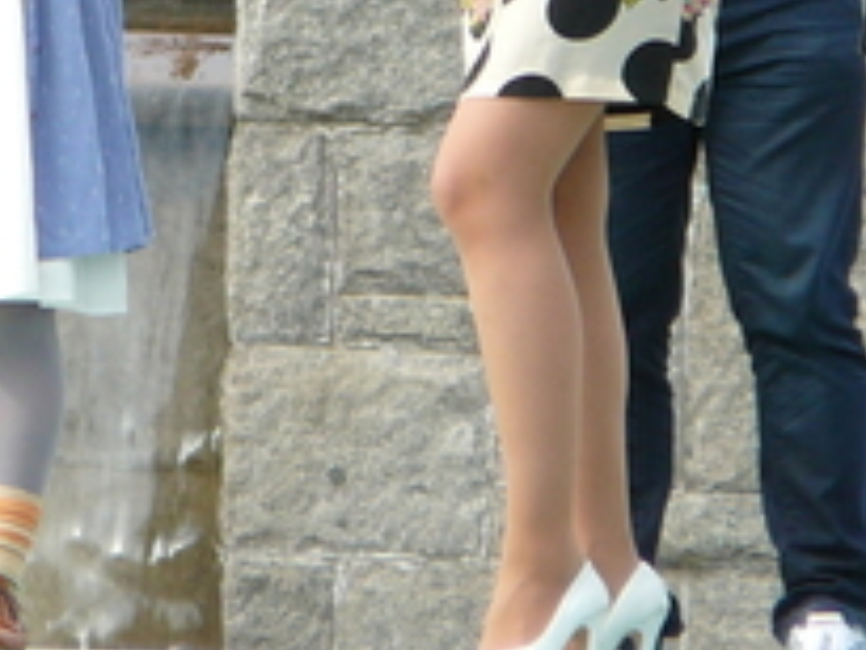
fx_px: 22779
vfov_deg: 1.6
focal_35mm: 910
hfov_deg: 2.2
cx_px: 237
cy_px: -203
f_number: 4.1
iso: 80
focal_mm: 43.4
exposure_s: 1/320
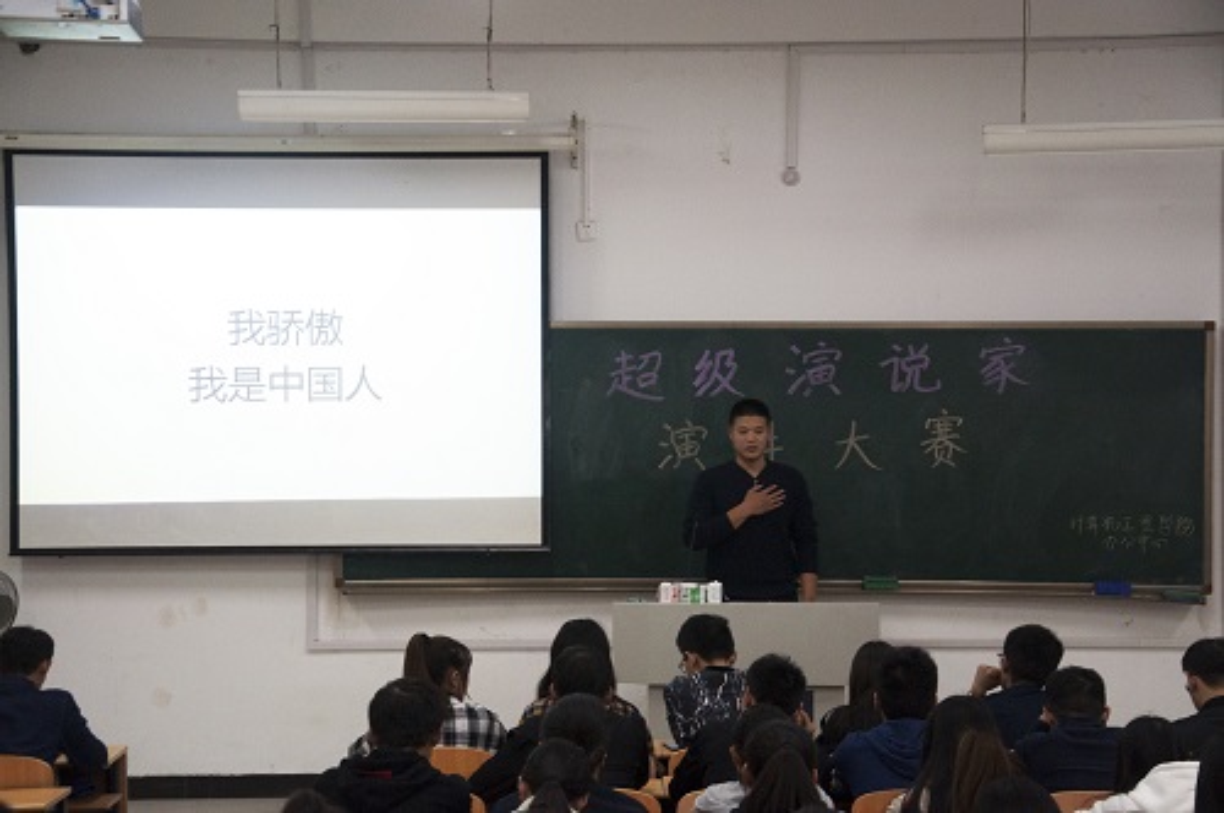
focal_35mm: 75
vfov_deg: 18.1
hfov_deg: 27.0
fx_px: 2547
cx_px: 612
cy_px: 406
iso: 1600
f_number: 5
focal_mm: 50
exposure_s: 1/90
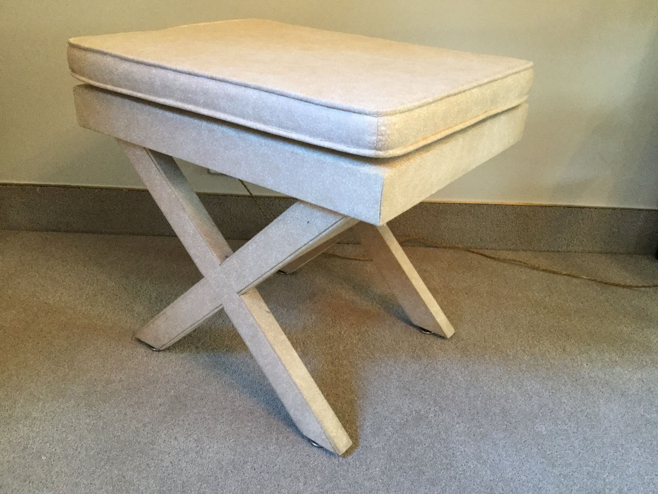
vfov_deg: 45.4
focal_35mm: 31
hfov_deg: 58.4
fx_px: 589
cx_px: 329
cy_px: 247
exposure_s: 1/25
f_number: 2.4
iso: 200
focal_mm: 3.3
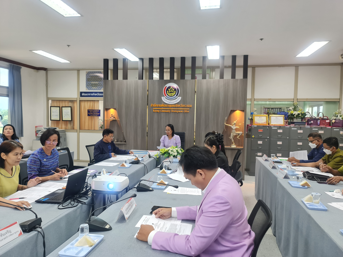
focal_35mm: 25
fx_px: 248
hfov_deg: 69.4
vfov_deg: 54.9
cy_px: 128
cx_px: 172
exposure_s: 1/50
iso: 160
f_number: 1.8
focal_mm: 7
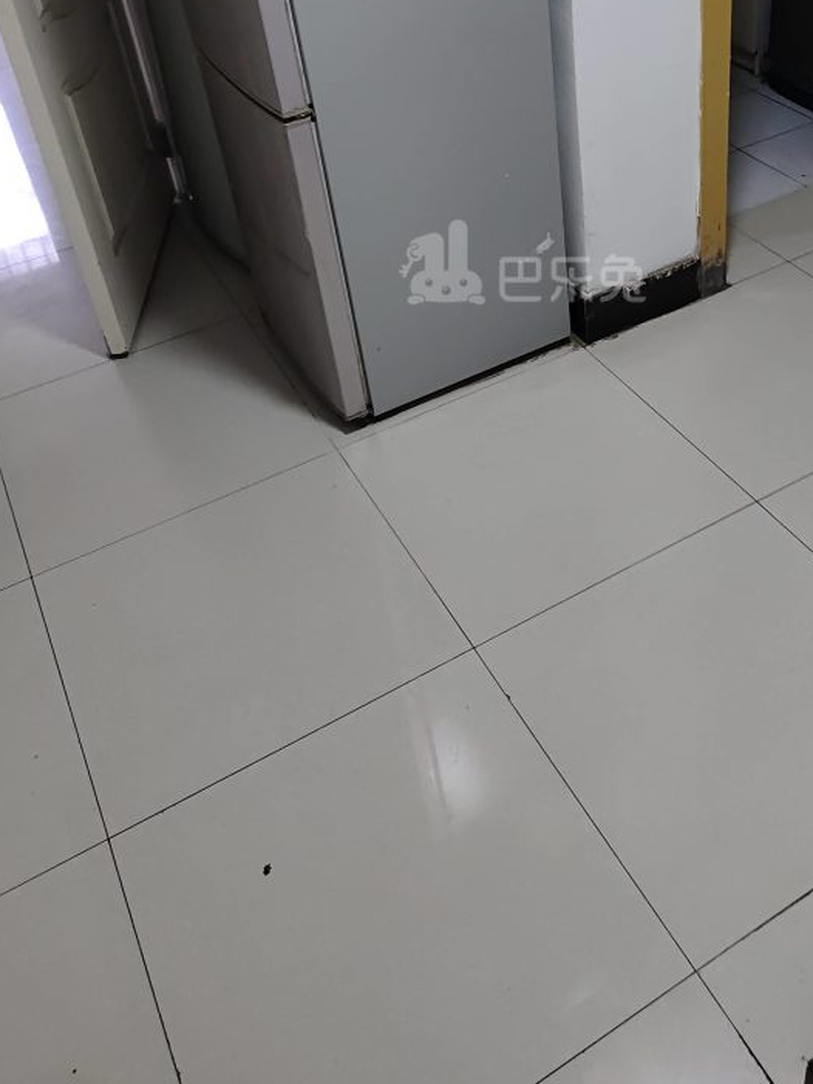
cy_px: 264
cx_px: 522
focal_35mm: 35
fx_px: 1096
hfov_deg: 40.3
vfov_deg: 50.3
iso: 777
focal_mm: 5.56
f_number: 1.88
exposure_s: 1/50
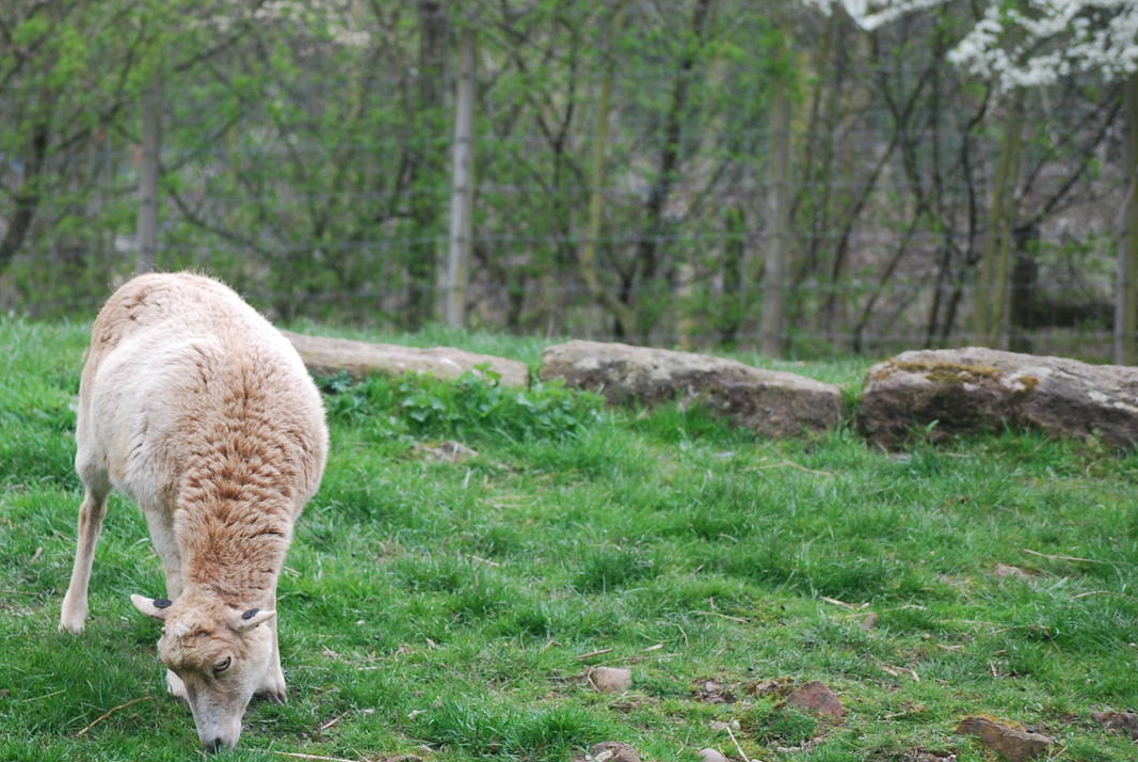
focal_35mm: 153
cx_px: 291
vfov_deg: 9.0
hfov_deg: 13.4
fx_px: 4842
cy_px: 363
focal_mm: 68
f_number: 4.2
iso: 400
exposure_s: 1/100
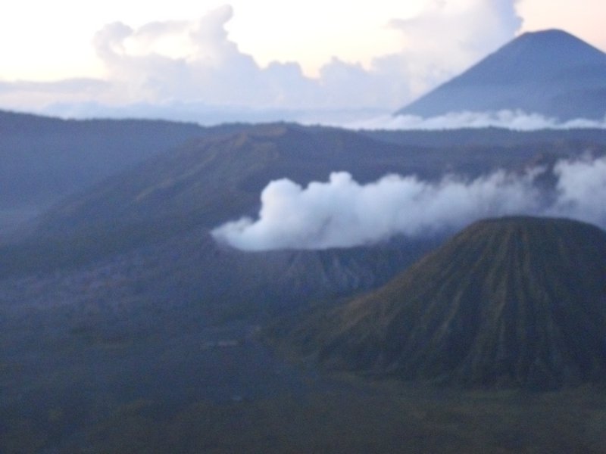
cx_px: 303
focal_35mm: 78
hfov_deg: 25.0
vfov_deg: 18.9
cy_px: 227
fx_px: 1365
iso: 800
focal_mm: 12.8
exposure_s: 1/25
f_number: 4.2
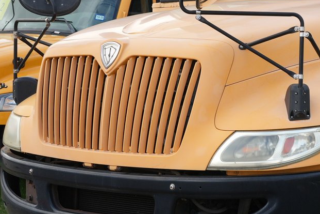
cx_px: 353
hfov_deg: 22.5
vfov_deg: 16.0
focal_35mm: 85
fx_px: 755
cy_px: 74
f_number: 5.6
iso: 100
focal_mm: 31
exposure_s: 1/125
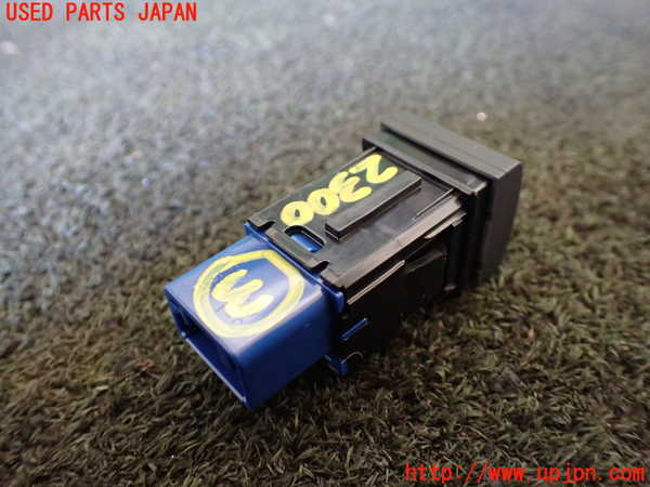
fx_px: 563
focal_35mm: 30
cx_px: 325
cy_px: 244
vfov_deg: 46.8
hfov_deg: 60.0
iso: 800
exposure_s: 1/30
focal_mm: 5.4
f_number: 2.3
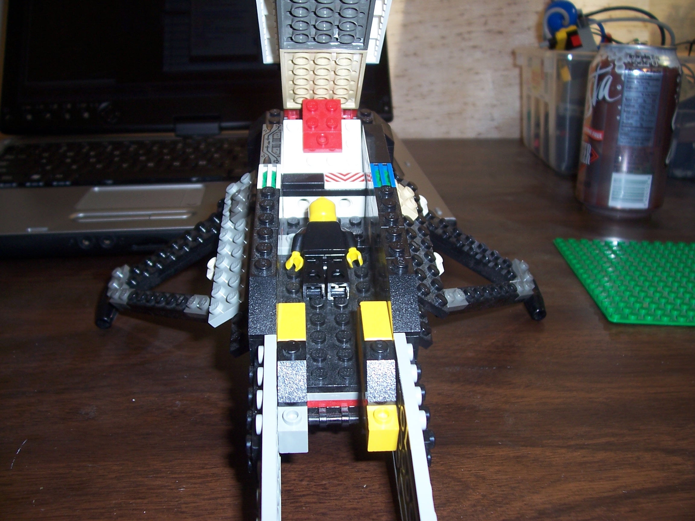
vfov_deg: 41.8
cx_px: 348
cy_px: 260
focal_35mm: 34
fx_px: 683
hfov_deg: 54.0
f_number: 2.7
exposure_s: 1/60
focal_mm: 5.6
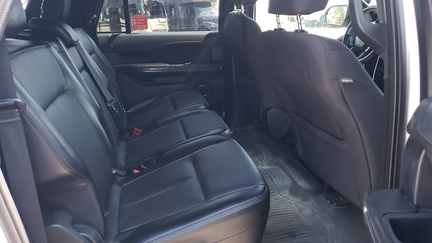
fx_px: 332
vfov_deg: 39.7
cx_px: 218
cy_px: 82
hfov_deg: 66.1
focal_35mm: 29
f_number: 1.5
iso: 71
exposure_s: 1/120
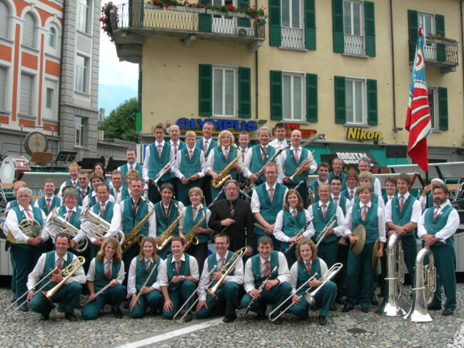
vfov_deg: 35.2
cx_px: 232
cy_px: 174
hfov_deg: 45.8
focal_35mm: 41
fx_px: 550
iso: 50
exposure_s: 1/168
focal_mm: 8.5
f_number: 4.9
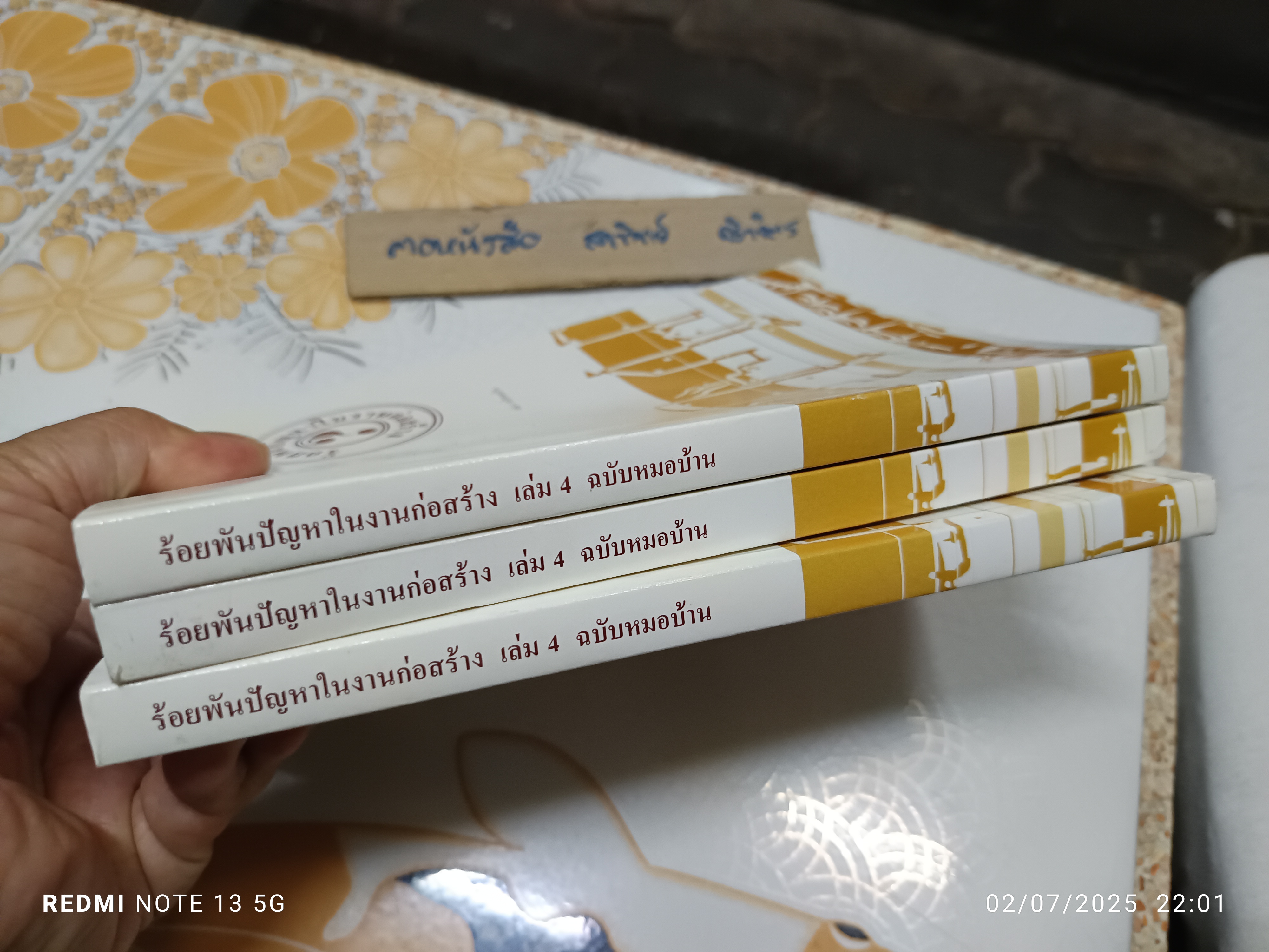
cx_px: 634
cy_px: 476
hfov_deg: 71.6
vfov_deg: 56.8
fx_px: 880
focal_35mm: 24
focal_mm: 5.31
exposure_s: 1/25
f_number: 1.7
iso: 968
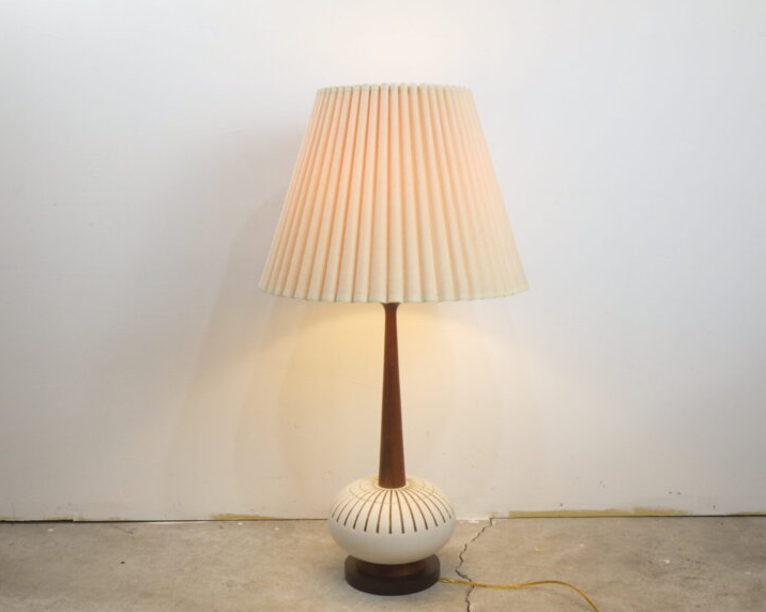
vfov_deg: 34.1
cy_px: 306
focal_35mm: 44
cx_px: 390
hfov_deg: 42.0
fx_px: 997
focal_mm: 7.5
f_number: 4.2
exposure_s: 1/15
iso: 125
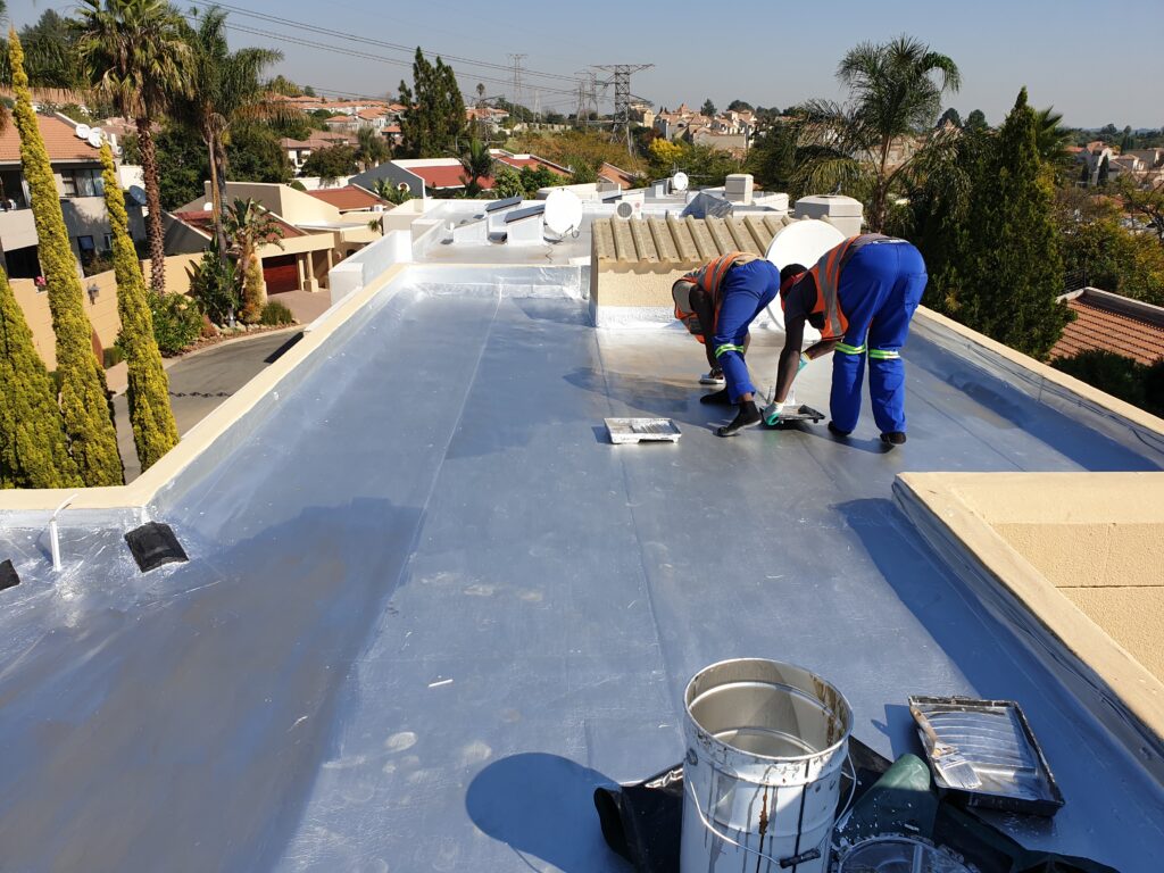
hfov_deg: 67.3
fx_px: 874
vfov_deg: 53.1
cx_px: 582
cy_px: 436
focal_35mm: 26
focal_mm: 4.3
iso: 50
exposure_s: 1/1538
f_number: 2.4
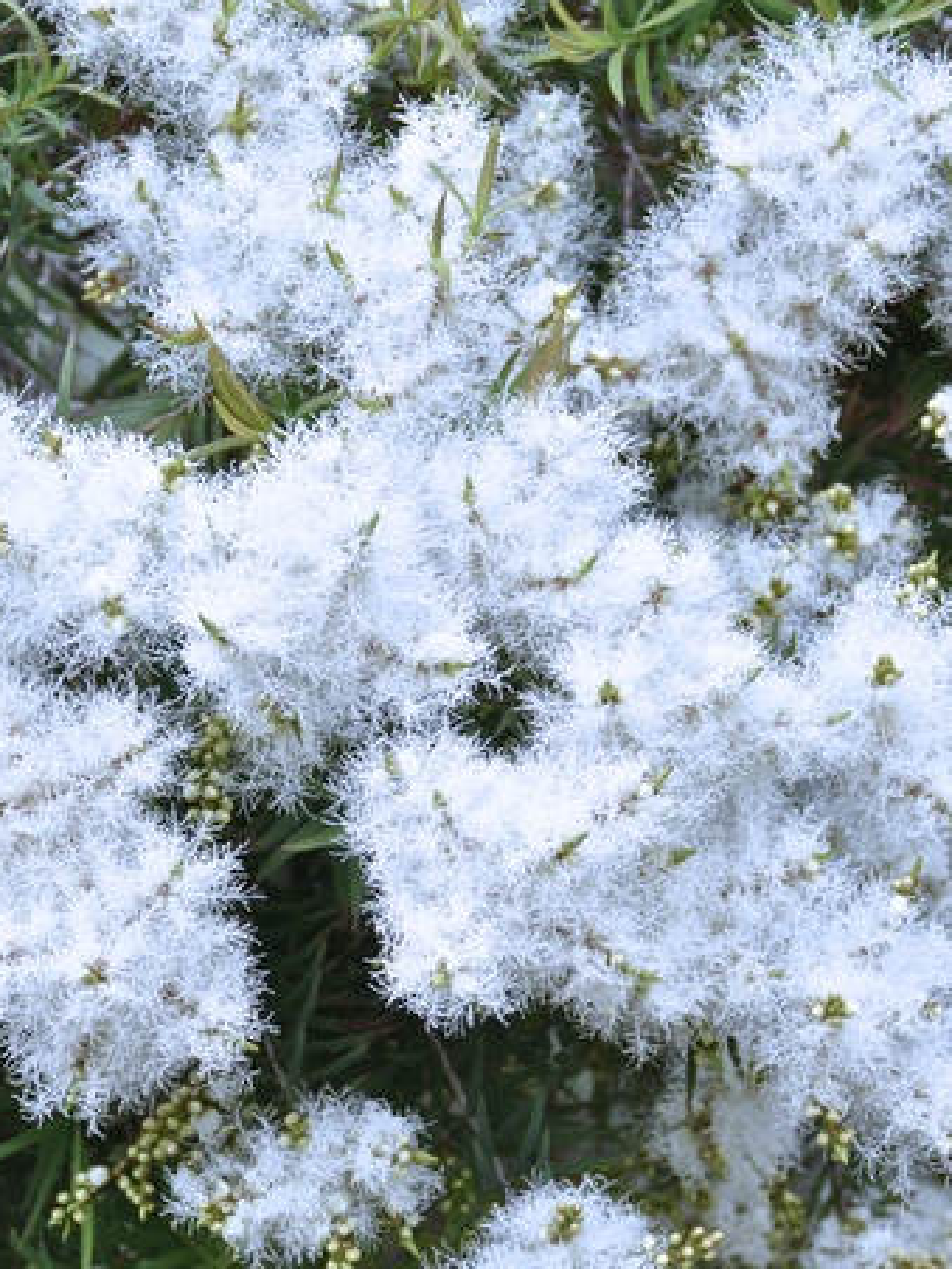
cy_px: 789
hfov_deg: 9.7
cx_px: 587
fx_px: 5610
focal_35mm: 153
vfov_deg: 12.9
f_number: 5.6
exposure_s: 1/125
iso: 200
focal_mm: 56
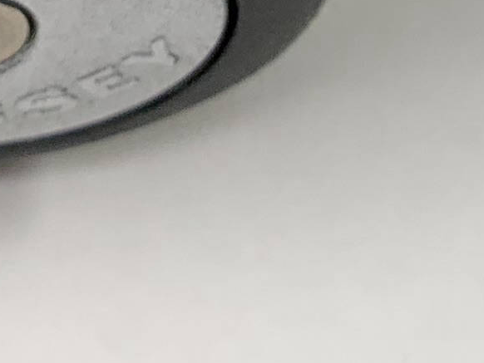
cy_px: -717
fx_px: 2518
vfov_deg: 7.3
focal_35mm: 180
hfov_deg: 10.9
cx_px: 15
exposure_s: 1/200
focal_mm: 4.25
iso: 25
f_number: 1.8
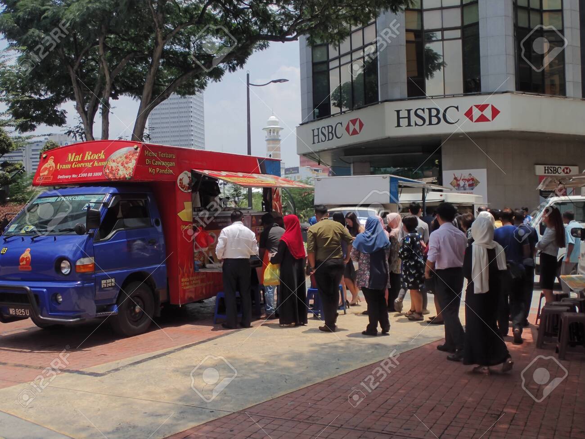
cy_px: 220
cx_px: 292
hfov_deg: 49.0
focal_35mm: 38
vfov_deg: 37.7
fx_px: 642
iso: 100
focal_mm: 6.86
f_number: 3.5
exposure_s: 1/500
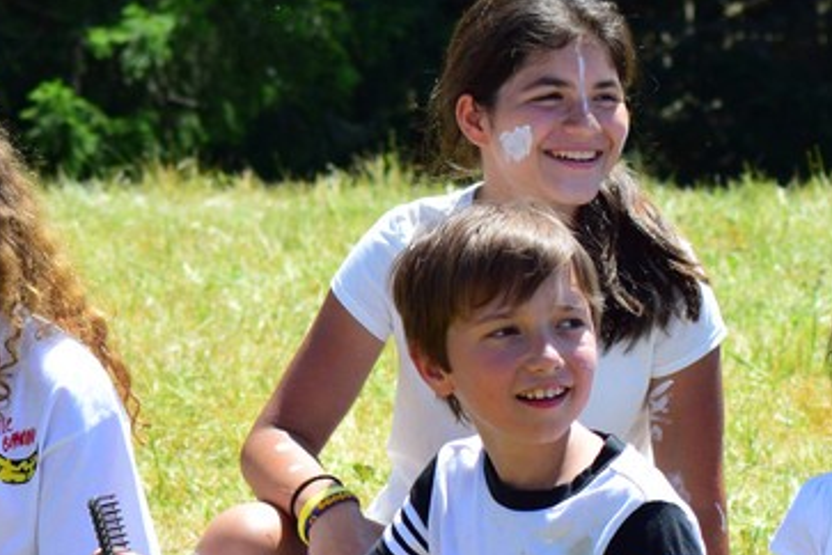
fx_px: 6840
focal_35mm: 296
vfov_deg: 4.6
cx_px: -34
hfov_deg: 6.9
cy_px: 366
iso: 640
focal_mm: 70
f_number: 7.1
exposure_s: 1/1250
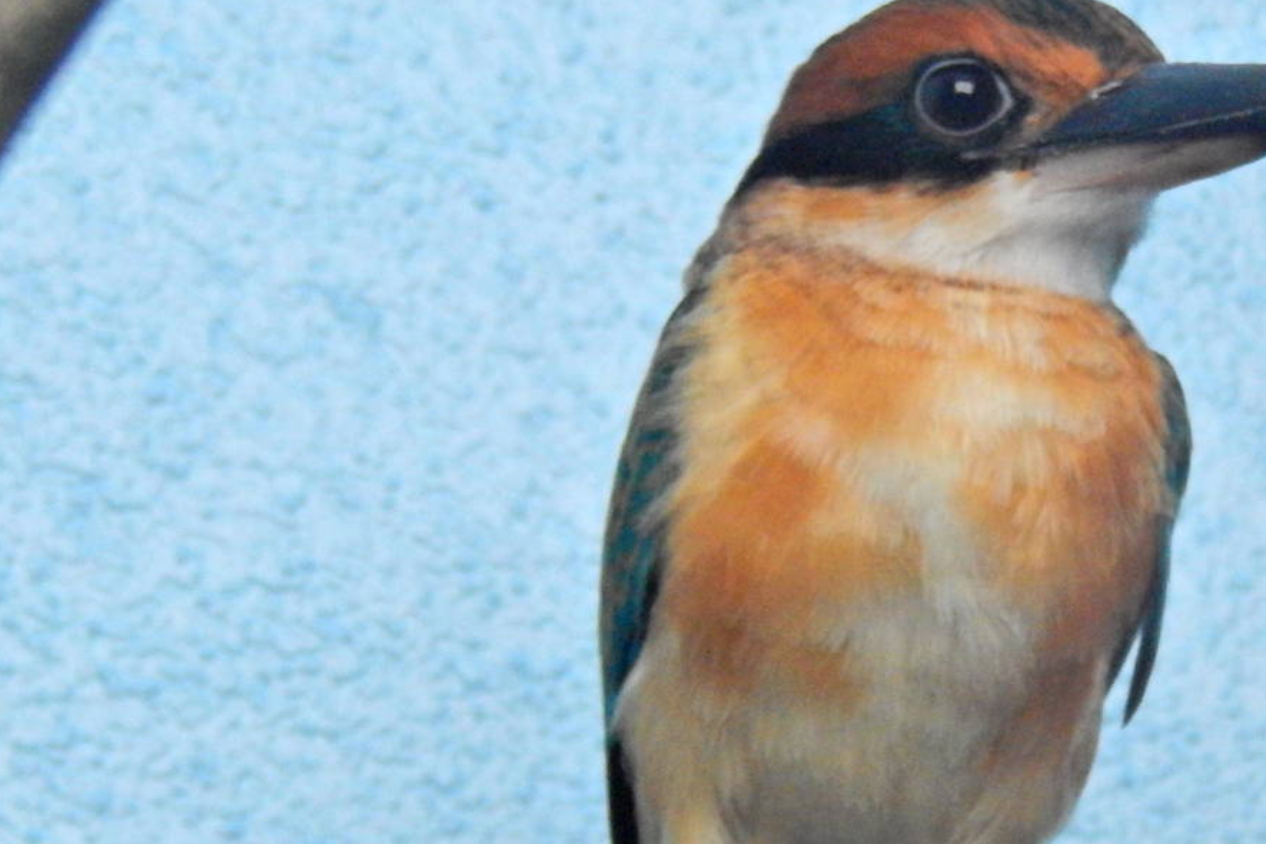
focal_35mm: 598
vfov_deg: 2.3
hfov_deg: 3.4
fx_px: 21028
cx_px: 908
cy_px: 661
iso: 800
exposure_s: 1/30
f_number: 5.7
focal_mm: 56.5
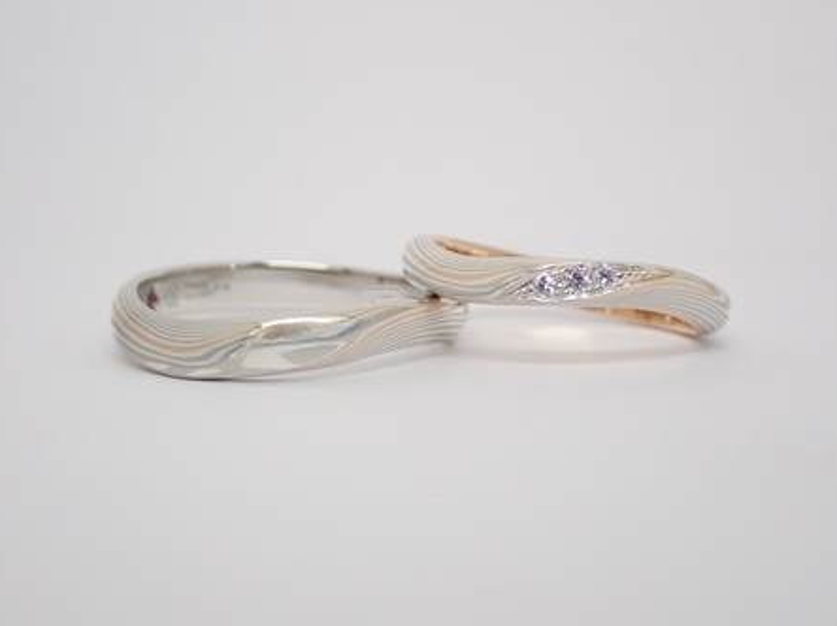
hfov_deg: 27.1
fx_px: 1739
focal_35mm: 72
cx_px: 415
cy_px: 310
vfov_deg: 20.4
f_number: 3.9
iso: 160
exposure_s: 1/125
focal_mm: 12.73
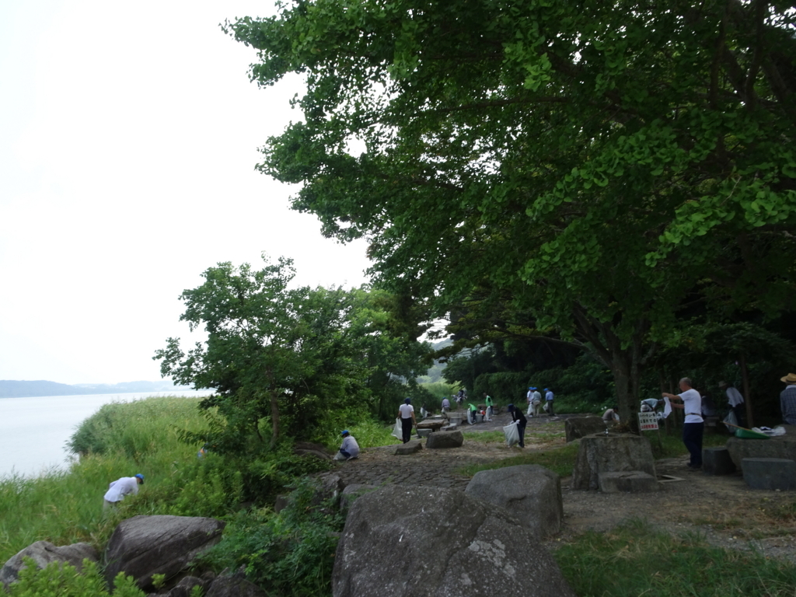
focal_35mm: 24
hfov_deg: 71.6
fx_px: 552
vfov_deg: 56.8
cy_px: 298
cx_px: 398
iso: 80
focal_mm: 4.12
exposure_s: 1/250
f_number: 4
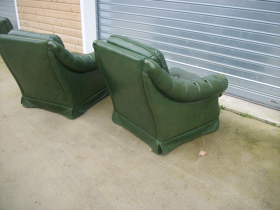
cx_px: 140
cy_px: 105
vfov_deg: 44.2
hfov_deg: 56.8
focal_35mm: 32
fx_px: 259
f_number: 2.9
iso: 80
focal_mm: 5.7
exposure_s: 1/125
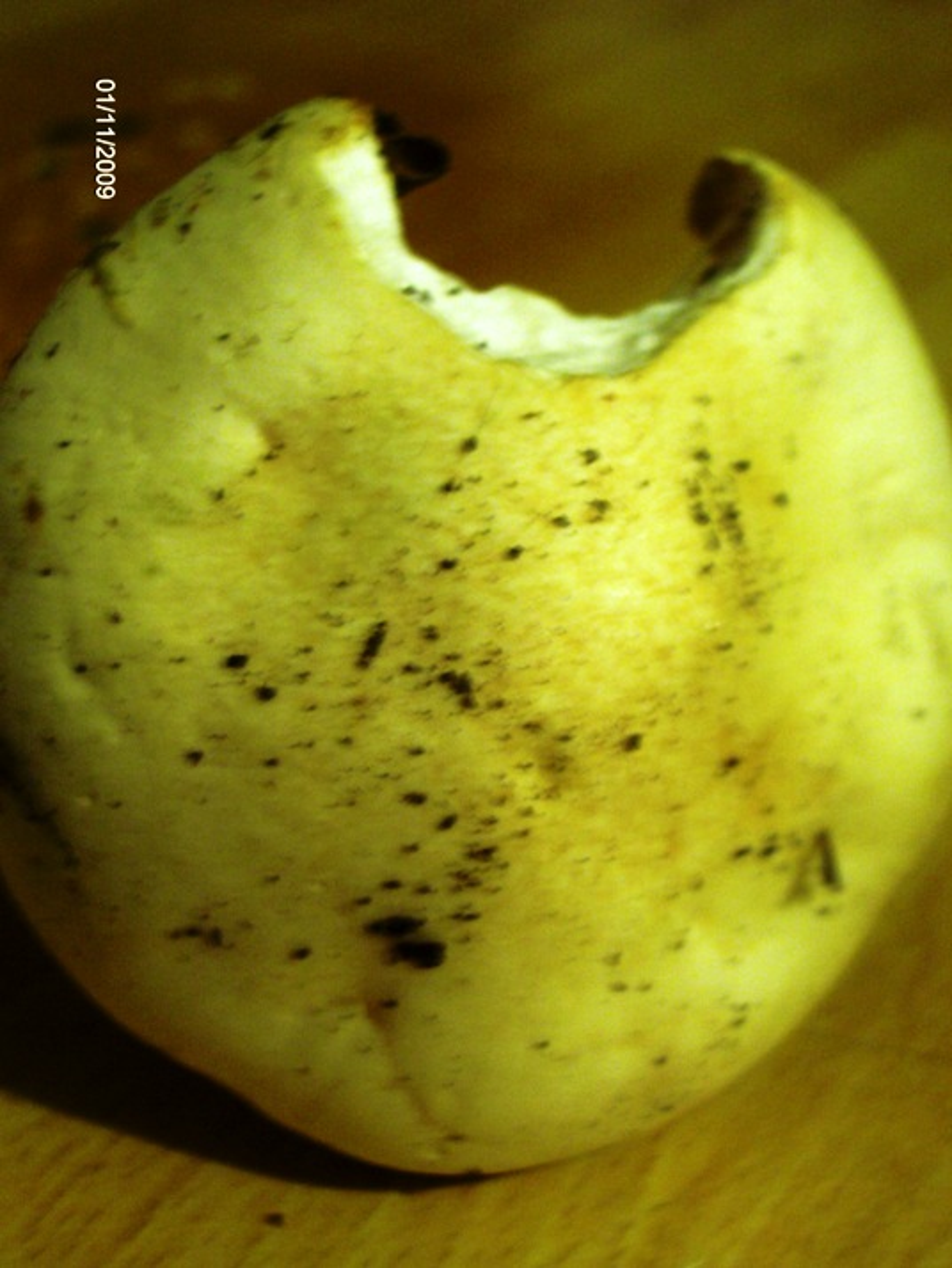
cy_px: 634
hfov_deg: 23.7
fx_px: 2272
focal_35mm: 62
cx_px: 476
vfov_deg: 31.2
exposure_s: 1/3.92
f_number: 3.5
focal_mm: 10.19
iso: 100
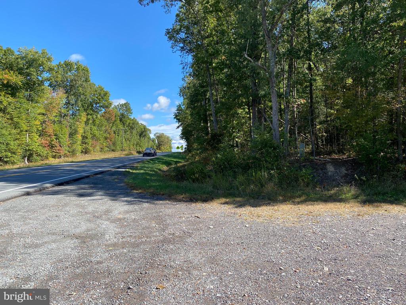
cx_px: 203
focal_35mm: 26
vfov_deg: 53.1
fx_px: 305
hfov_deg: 67.3
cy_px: 152
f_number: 1.8
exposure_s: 1/1245
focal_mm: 4.25
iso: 32
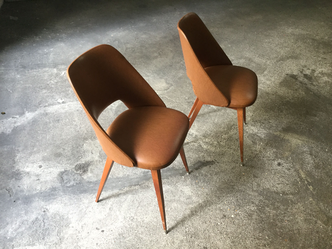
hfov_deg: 58.4
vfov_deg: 45.4
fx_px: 297
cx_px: 166
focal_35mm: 31
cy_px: 124
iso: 100
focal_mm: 3.3
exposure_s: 1/33
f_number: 2.4
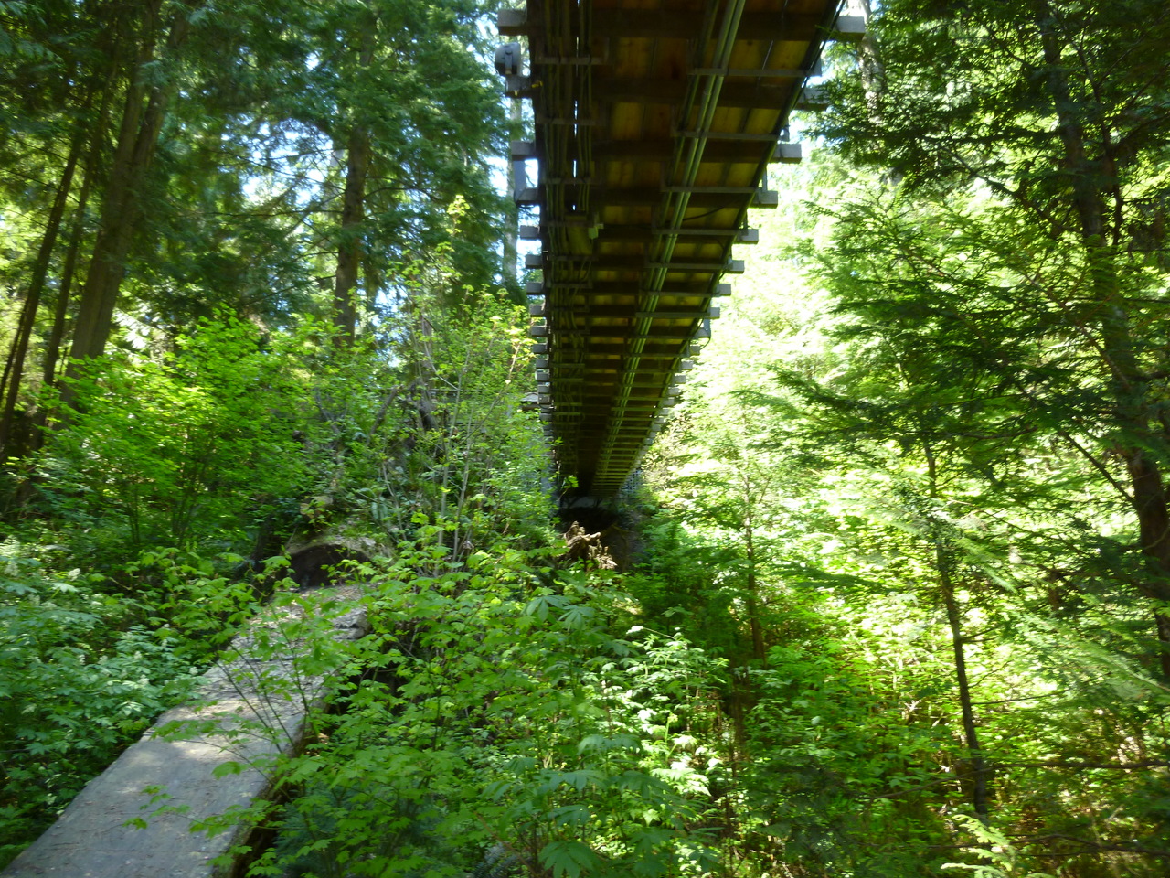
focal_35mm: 25
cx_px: 585
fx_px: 845
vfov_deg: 54.9
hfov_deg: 69.4
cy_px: 439
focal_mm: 4.5
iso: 125
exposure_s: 1/30
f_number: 3.3
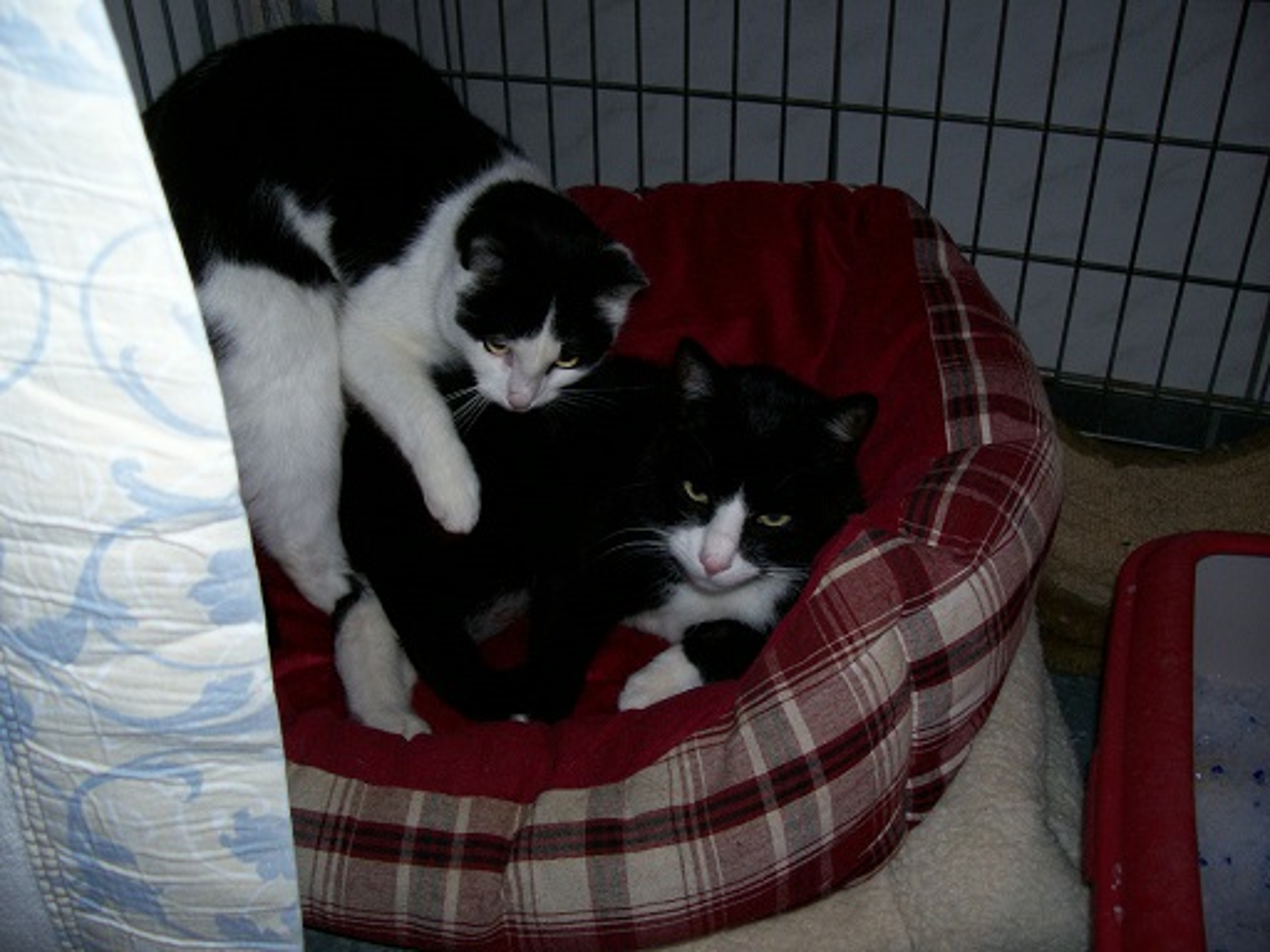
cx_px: 635
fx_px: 1247
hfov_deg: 54.0
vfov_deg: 41.8
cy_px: 476
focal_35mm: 34
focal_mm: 5.6
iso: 80
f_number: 2.7
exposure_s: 1/64
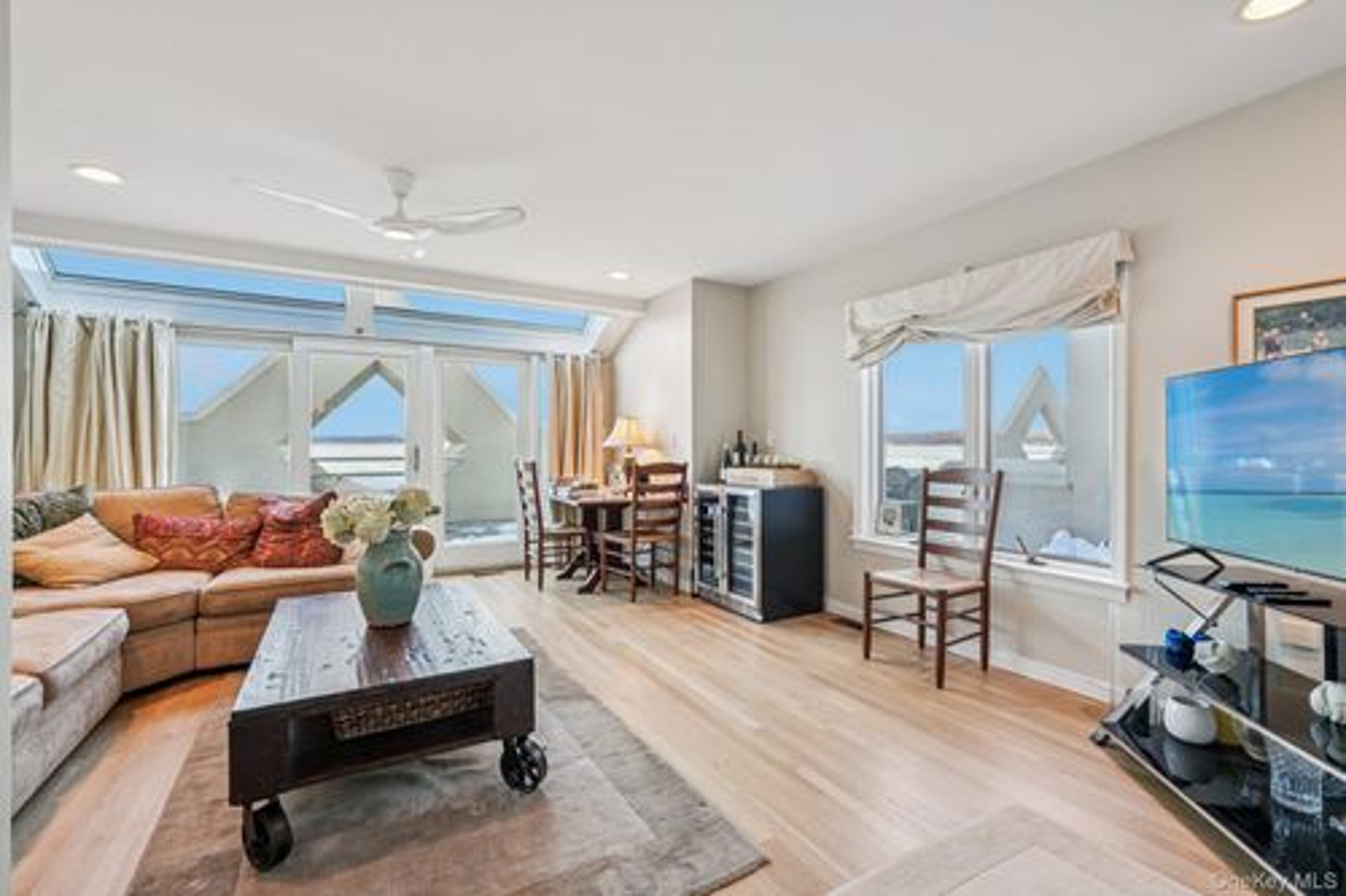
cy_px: 448
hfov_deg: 96.8
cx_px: 673
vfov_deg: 73.7
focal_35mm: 16
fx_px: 598
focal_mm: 16
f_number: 8
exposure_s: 1/15
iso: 400
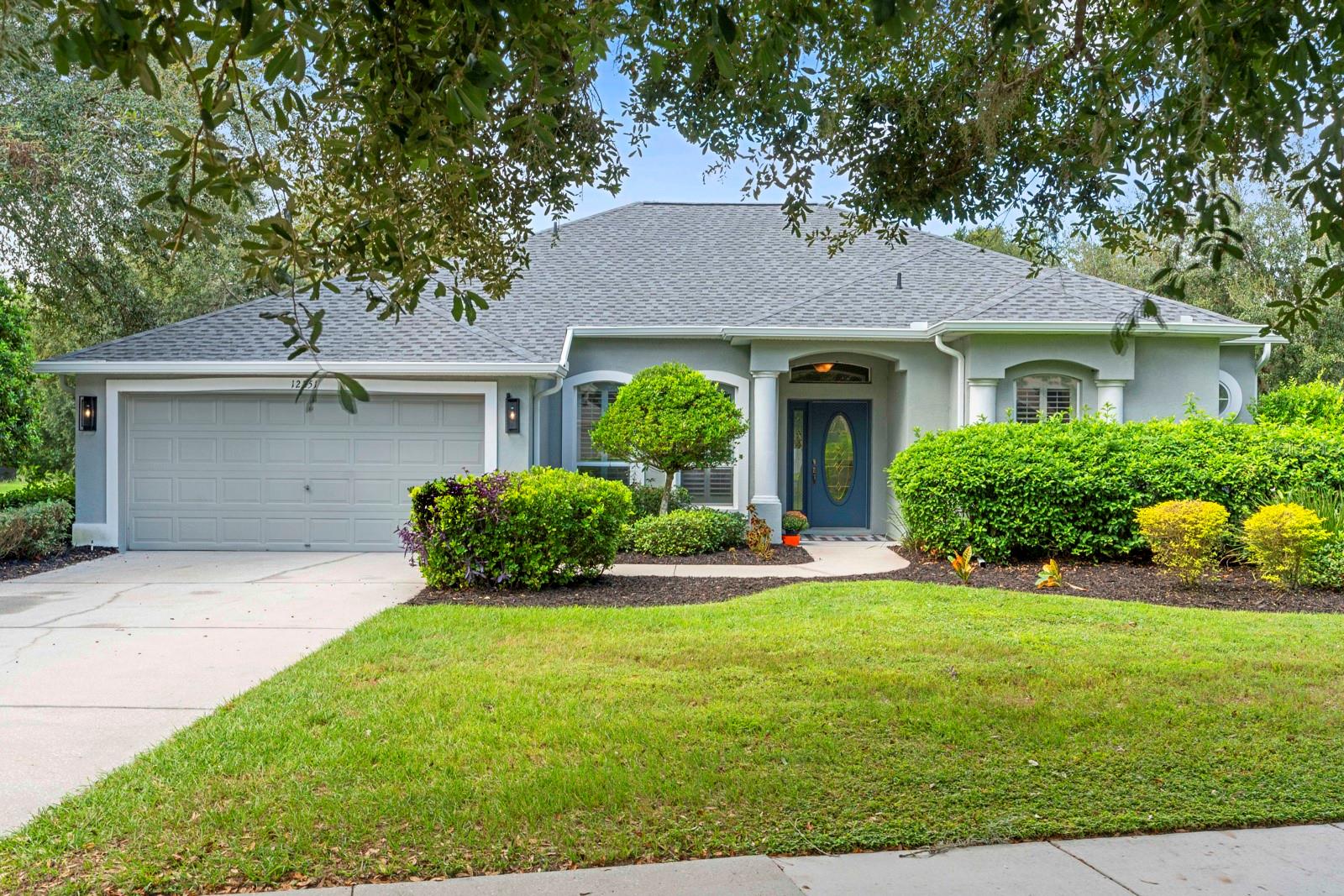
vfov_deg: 38.9
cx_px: 672
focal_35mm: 34
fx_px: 1269
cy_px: 448
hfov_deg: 55.8
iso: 250
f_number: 8
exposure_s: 1/100
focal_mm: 34
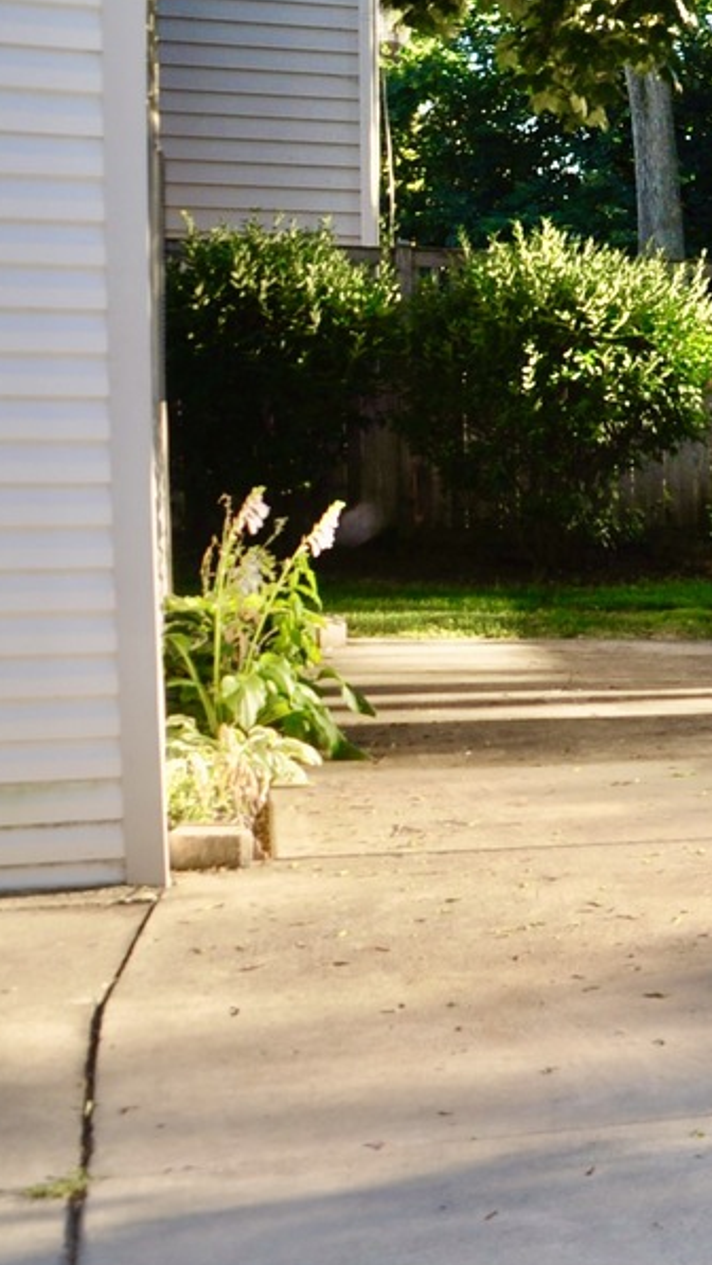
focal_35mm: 77
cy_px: 589
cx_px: 1674
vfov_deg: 27.5
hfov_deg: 12.5
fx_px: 2583
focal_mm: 18
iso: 200
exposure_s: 1/200
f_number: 6.3
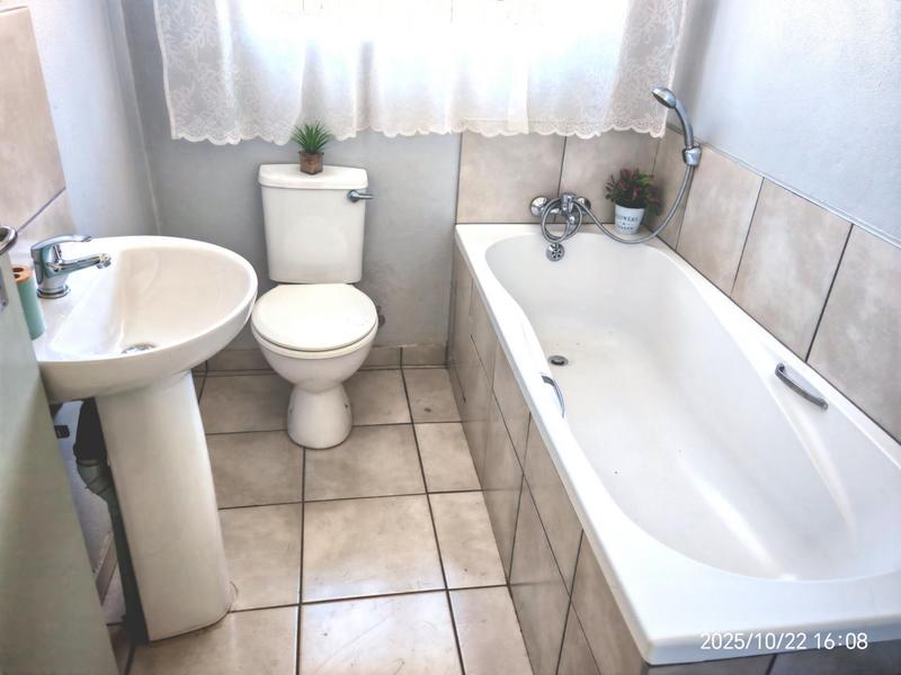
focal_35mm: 27
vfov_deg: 51.4
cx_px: 450
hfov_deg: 65.3
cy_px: 338
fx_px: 703
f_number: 1.9
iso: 125
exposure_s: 1/100
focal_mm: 6.67
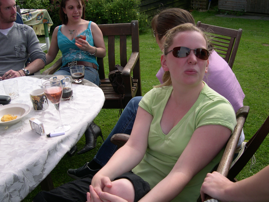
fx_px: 365
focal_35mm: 47
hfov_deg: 40.4
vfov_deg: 30.9
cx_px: 134
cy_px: 101
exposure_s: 1/544
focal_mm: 10.1
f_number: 3.1
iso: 100
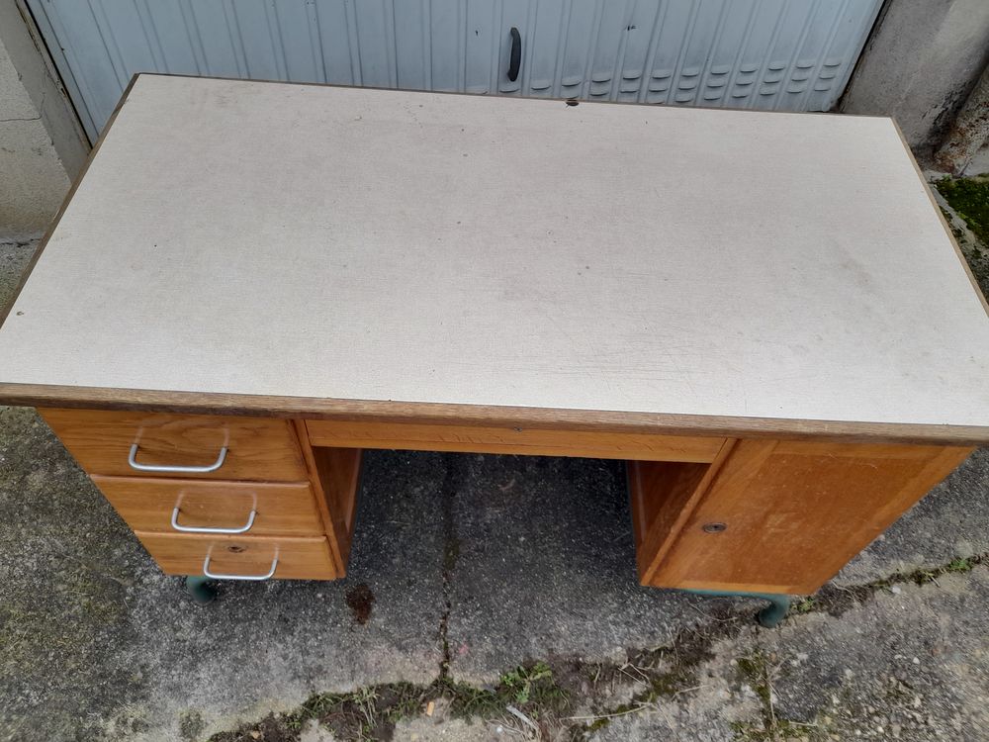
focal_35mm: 25
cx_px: 494
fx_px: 714
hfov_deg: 69.4
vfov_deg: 54.9
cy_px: 371
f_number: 2
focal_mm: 4.6
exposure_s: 1/100
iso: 20
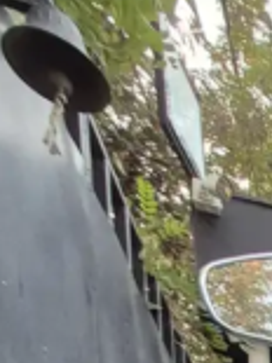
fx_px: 703
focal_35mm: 67
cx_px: 699
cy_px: 838
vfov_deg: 16.0
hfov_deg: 13.6
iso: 100
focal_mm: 1.74
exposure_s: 1/50
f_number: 2.2
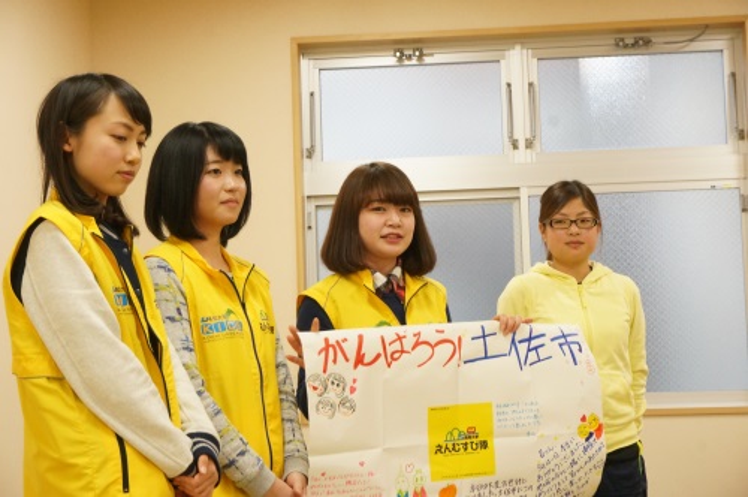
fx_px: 1463
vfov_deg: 19.3
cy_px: 248
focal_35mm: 70
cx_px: 374
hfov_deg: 28.7
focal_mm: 47
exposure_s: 1/50
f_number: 10
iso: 3200
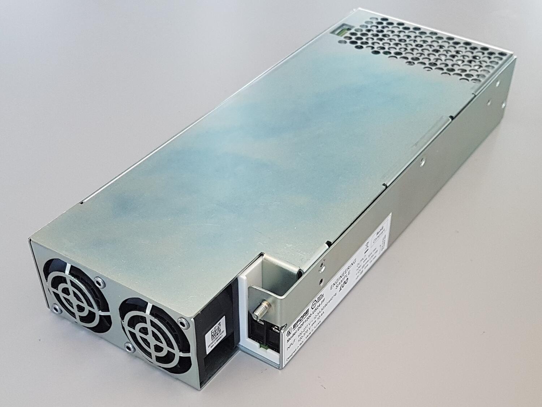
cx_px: 271
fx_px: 407
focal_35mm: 26
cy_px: 204
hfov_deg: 67.3
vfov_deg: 53.1
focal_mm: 4.2
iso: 125
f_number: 1.7
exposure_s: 1/50
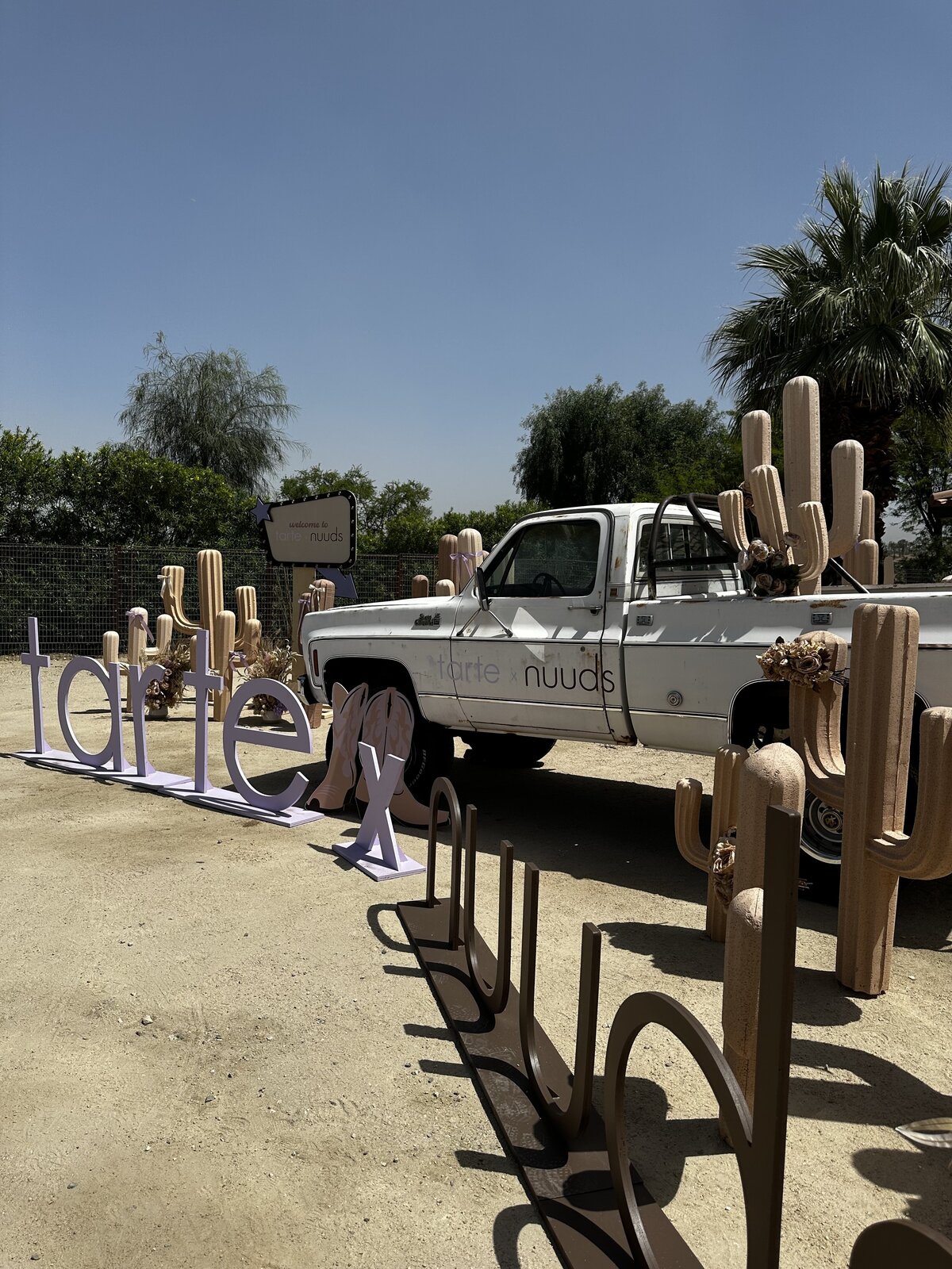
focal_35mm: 24
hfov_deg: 56.8
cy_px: 634
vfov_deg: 71.6
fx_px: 880
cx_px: 476
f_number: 1.78
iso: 80
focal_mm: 6.86
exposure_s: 1/8197
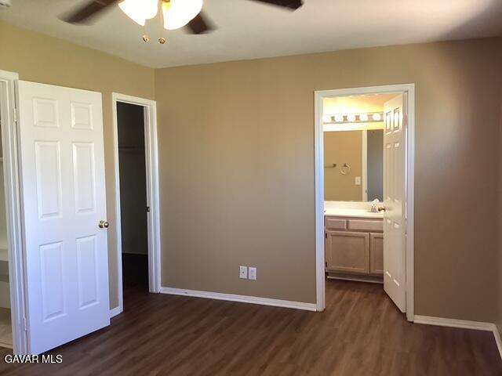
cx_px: 251
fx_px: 450
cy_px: 188
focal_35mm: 31
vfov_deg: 45.4
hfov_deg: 58.4
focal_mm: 3.3
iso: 160
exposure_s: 1/60
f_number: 2.4
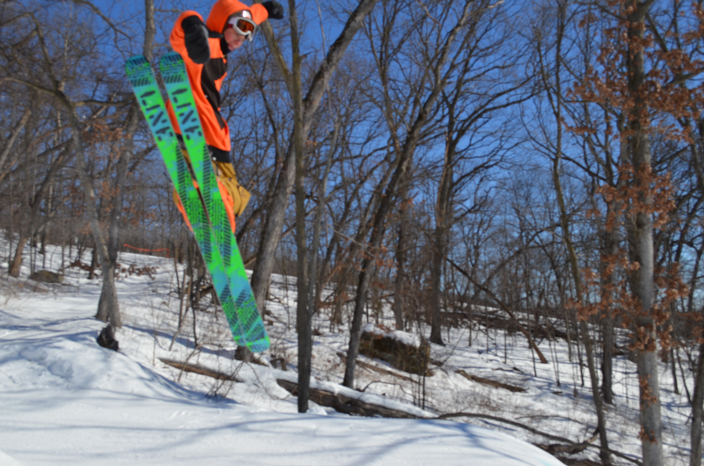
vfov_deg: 39.8
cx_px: 352
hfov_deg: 57.3
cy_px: 233
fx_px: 644
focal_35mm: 33
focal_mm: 22
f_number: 8
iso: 320
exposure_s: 1/2000
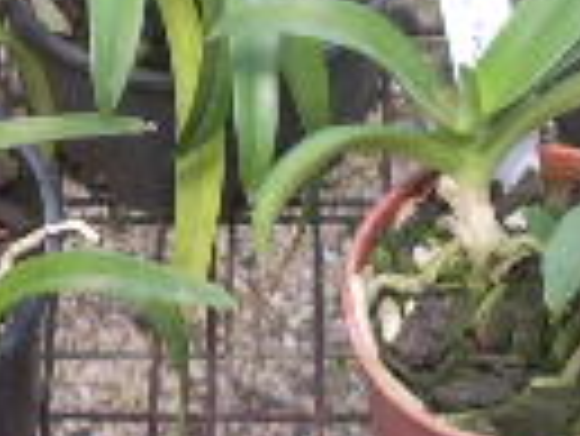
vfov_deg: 8.5
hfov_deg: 11.3
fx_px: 2901
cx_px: 27
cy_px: -72
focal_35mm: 173
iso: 80
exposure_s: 1/80
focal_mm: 5.8
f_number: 2.6
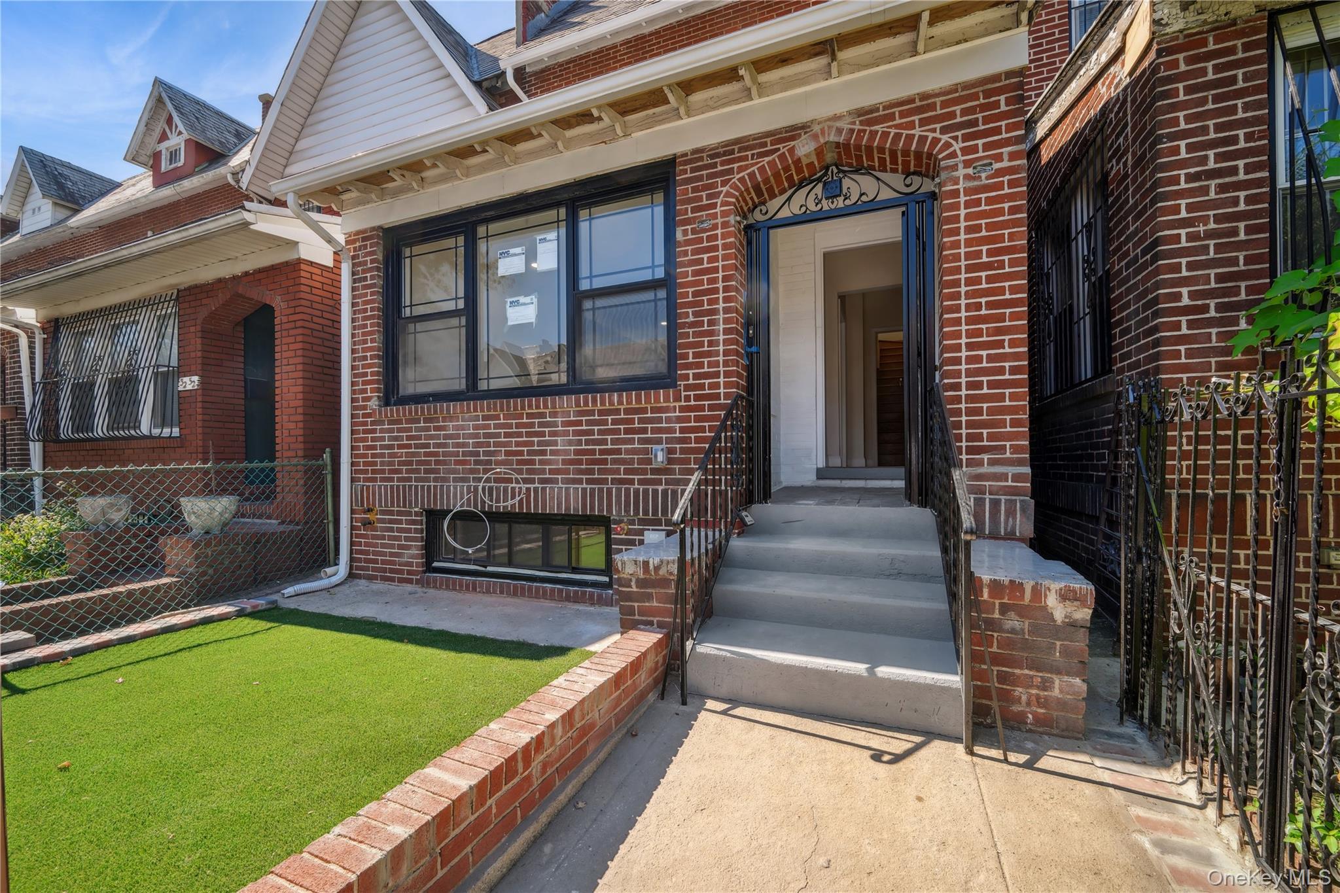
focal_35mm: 14
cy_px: 446
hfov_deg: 104.3
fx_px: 521
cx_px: 670
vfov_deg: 81.2
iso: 250
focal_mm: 14
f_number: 9
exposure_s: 1/60
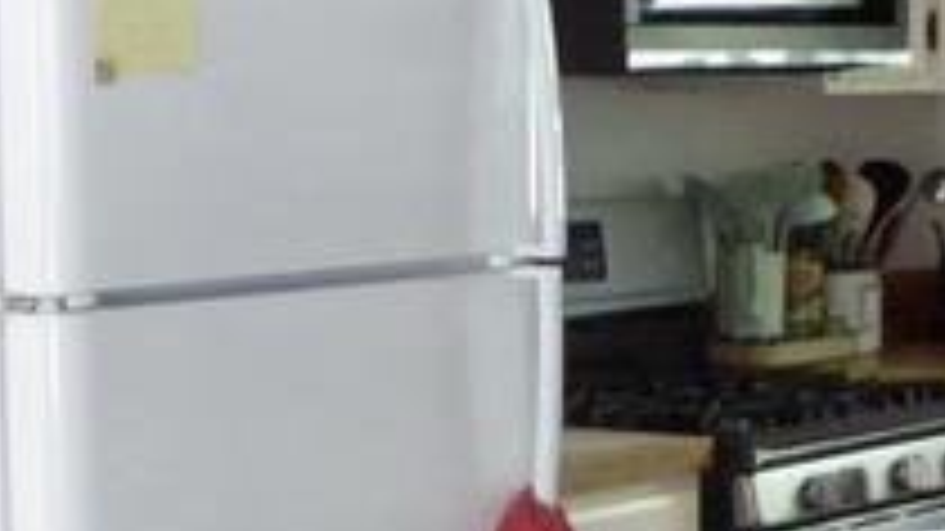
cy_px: 274
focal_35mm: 133
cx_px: 612
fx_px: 3332
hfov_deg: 16.1
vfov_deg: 9.1
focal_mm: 4.3
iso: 400
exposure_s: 1/15
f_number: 3.3
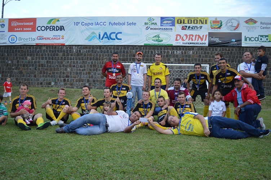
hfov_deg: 55.1
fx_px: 259
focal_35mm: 34
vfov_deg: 38.3
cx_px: 136
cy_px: 90
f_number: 3.8
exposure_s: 1/500
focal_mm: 23
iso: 1400
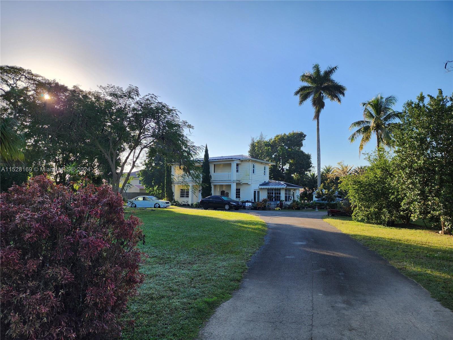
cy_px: 170
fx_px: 301
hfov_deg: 73.9
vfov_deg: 58.9
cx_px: 226
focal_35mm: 23
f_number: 1.8
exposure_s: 1/671
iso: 12
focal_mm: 6.4
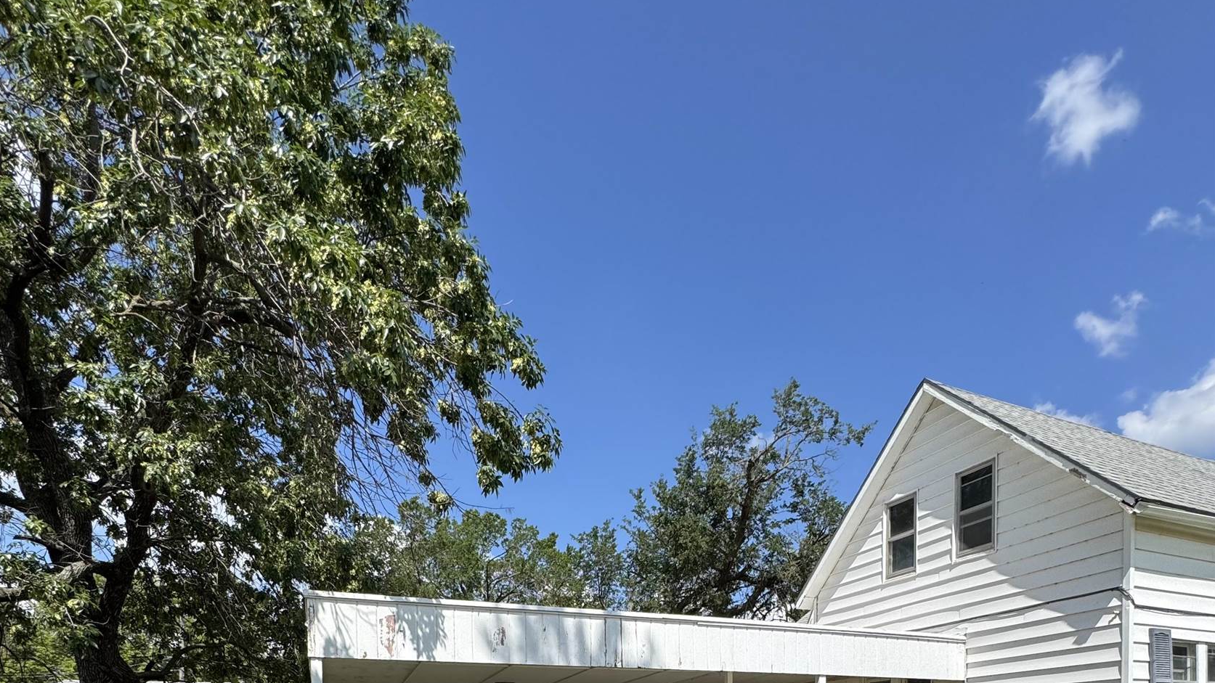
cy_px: 775
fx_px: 677
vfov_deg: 41.1
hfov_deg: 83.8
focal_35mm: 21
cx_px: 591
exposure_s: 1/1536
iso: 50
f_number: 2.2
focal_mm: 2.22
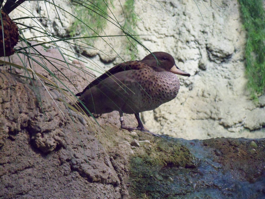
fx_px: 1240
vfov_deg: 9.2
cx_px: 132
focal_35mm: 162
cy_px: 100
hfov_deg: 12.2
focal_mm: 28.7
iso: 800
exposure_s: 1/15
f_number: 5.5
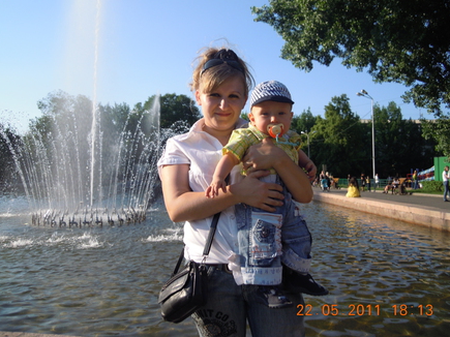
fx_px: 377
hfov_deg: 61.7
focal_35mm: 29
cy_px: 173
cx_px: 221
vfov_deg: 48.2
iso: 100
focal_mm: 5
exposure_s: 1/160
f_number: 7.6
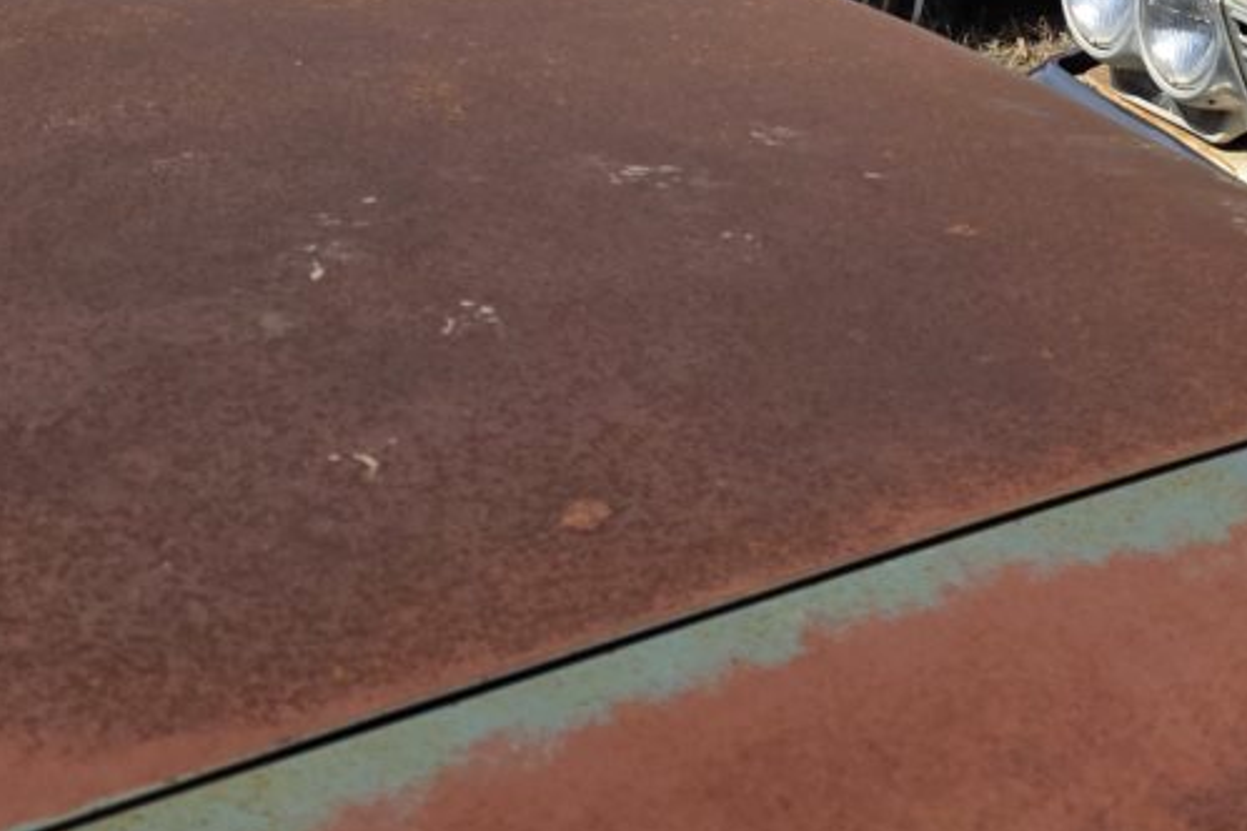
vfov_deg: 17.2
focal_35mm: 72
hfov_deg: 27.6
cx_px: 984
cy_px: -389
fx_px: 2494
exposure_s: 1/7944
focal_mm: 6.3
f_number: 1.7
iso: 64
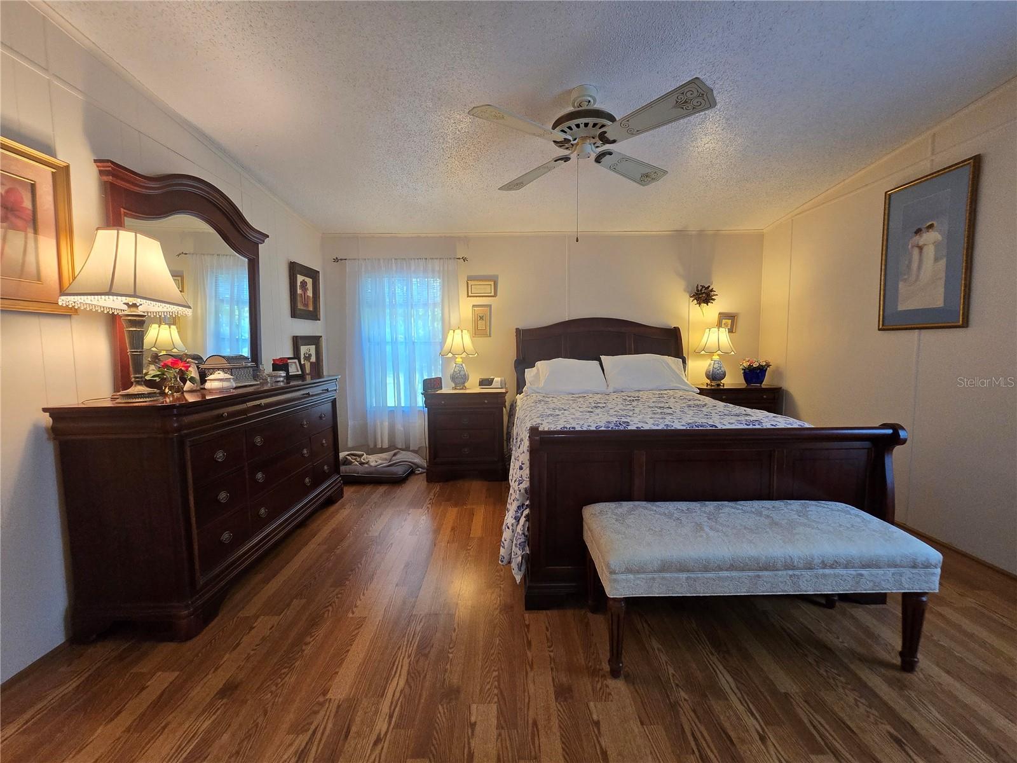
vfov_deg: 89.9
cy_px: 382
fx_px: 382
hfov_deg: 106.2
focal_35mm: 13
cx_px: 508
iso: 200
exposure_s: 1/60
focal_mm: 2.2
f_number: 2.2
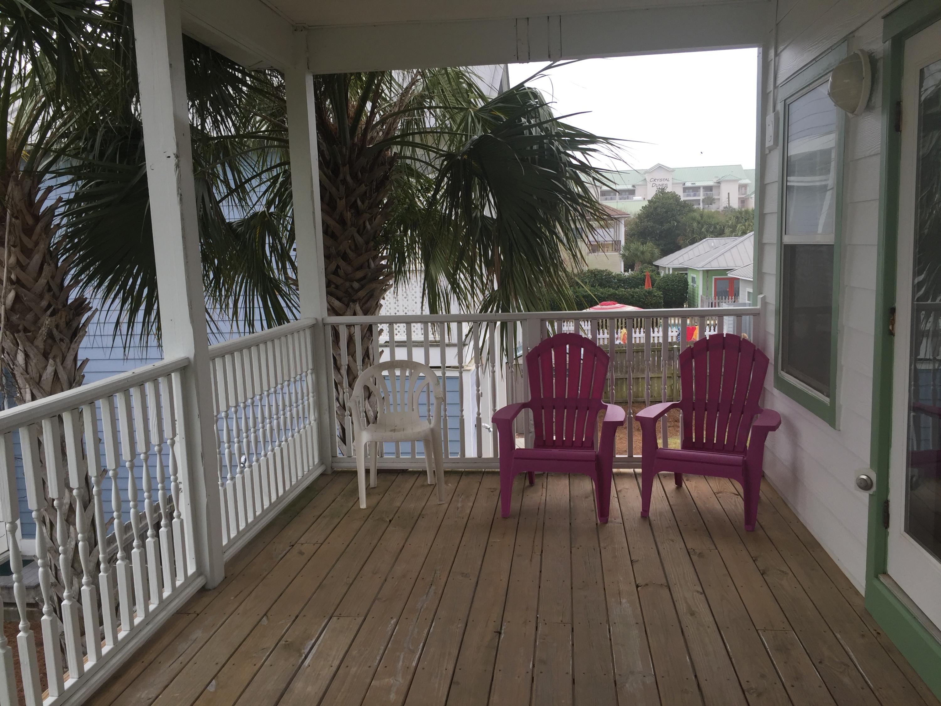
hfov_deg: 61.7
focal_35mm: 29
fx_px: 788
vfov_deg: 48.2
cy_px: 353
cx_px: 470
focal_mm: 4.15
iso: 32
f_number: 2.2
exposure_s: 1/791
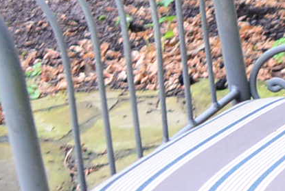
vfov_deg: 7.9
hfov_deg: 9.5
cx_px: 821
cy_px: 134
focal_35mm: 174
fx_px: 1378
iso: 1250
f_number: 3.5
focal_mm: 24
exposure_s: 1/320
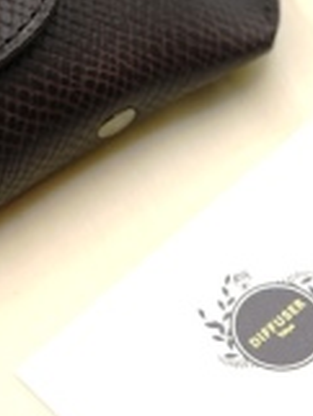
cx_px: -235
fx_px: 2300
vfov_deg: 10.3
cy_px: 39
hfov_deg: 7.6
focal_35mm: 191
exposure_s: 1/60
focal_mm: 50
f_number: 3.2
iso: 100
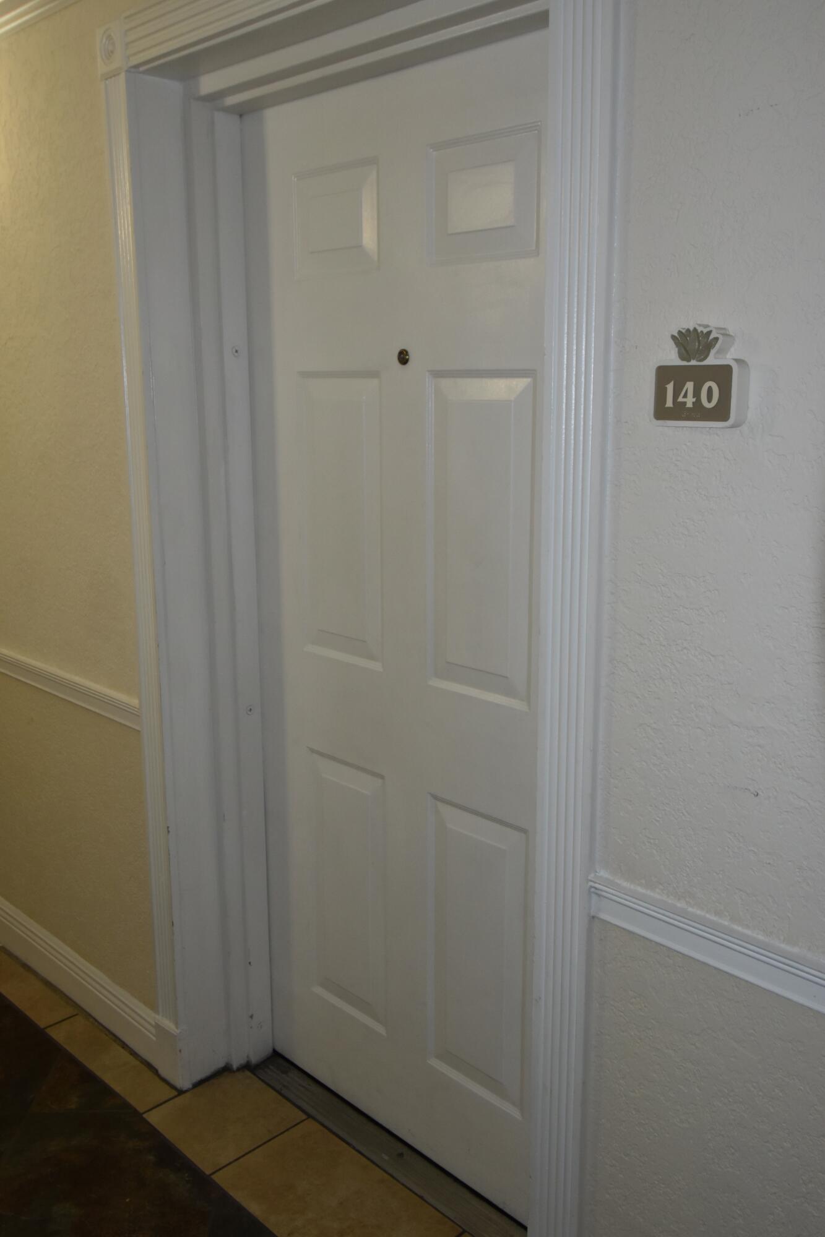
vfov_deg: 61.9
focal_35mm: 30
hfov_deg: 43.6
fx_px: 1031
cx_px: 412
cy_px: 618
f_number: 4
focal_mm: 20
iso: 720
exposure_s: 1/160
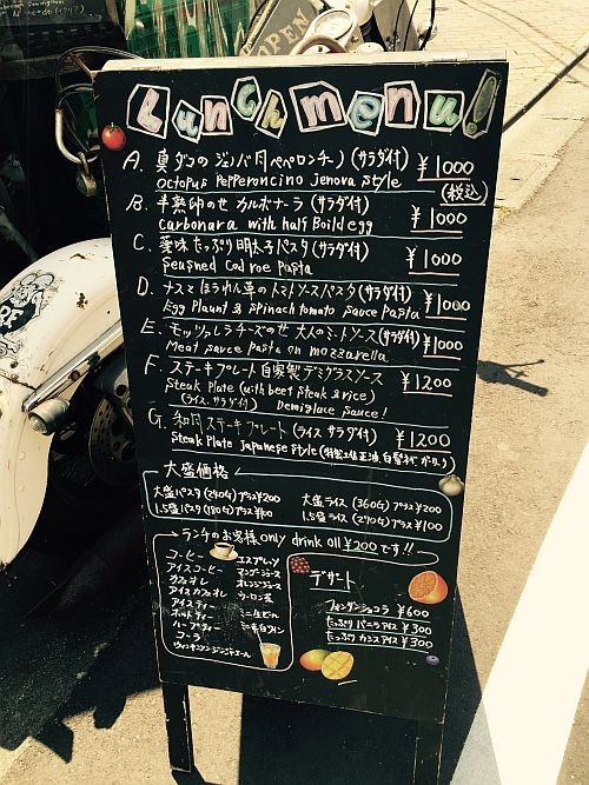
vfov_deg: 61.7
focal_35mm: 29
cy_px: 392
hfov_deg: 48.2
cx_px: 294
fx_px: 658
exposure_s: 1/542
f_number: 2.2
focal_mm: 4.15
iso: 32
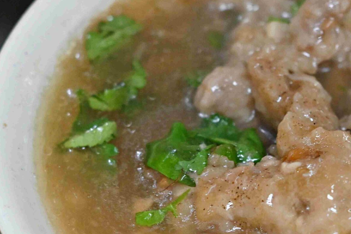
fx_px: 1735
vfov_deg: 7.7
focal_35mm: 178
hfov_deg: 11.5
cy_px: 136
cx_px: 324
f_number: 3.2
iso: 1100
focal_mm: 50
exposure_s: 1/160
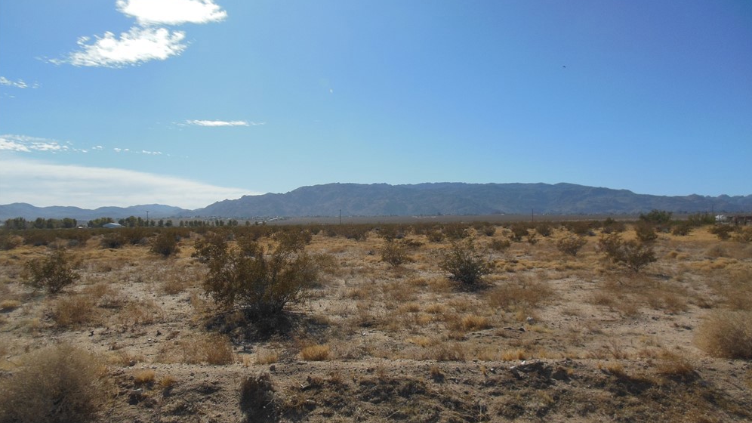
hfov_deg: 67.9
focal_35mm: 28
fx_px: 558
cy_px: 209
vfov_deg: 41.5
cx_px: 384
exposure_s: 1/1000
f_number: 6.4
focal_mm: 4.5
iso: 125
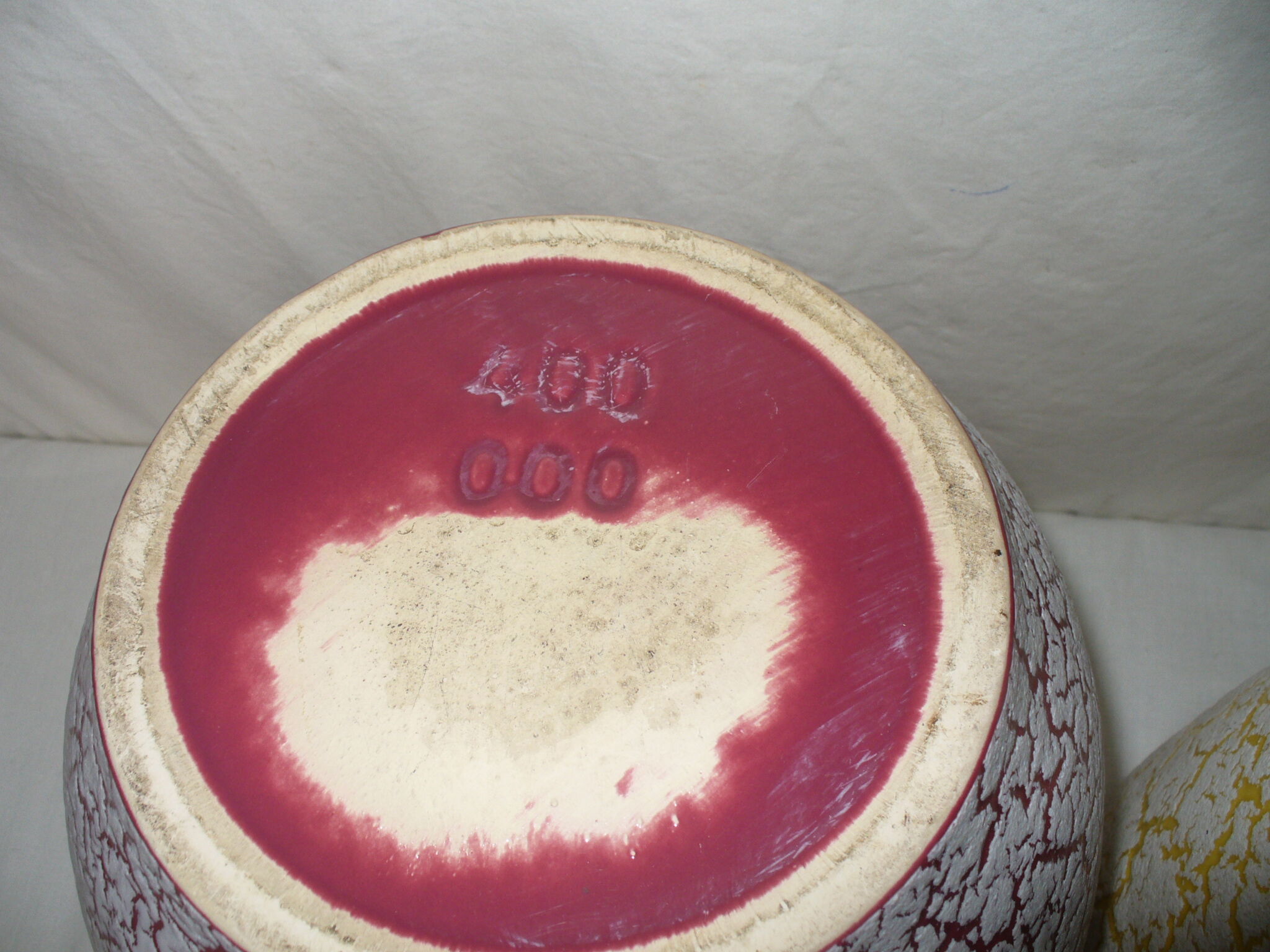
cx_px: 635
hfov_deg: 50.1
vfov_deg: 38.7
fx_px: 1357
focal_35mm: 37
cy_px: 476
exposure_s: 1/30
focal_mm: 6.1
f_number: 2.8
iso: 80
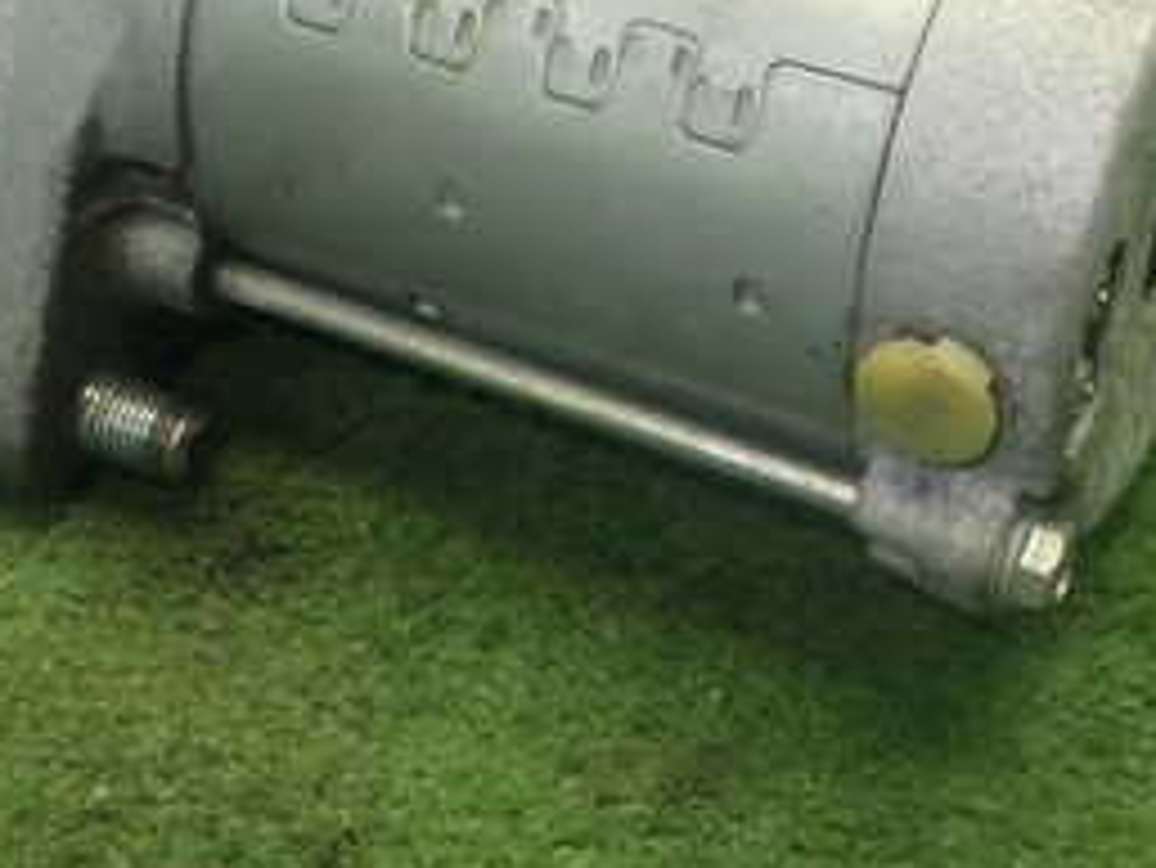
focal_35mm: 70
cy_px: 94
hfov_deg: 27.7
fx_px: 2339
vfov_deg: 20.6
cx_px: 499
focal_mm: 5.4
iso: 200
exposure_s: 1/50
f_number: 2.3
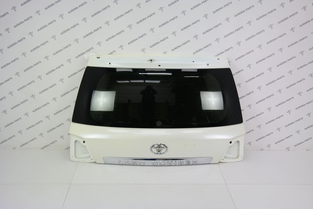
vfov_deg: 32.6
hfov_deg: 47.4
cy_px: 104
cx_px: 156
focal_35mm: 41
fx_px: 356
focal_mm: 27
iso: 200
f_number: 4
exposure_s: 1/80
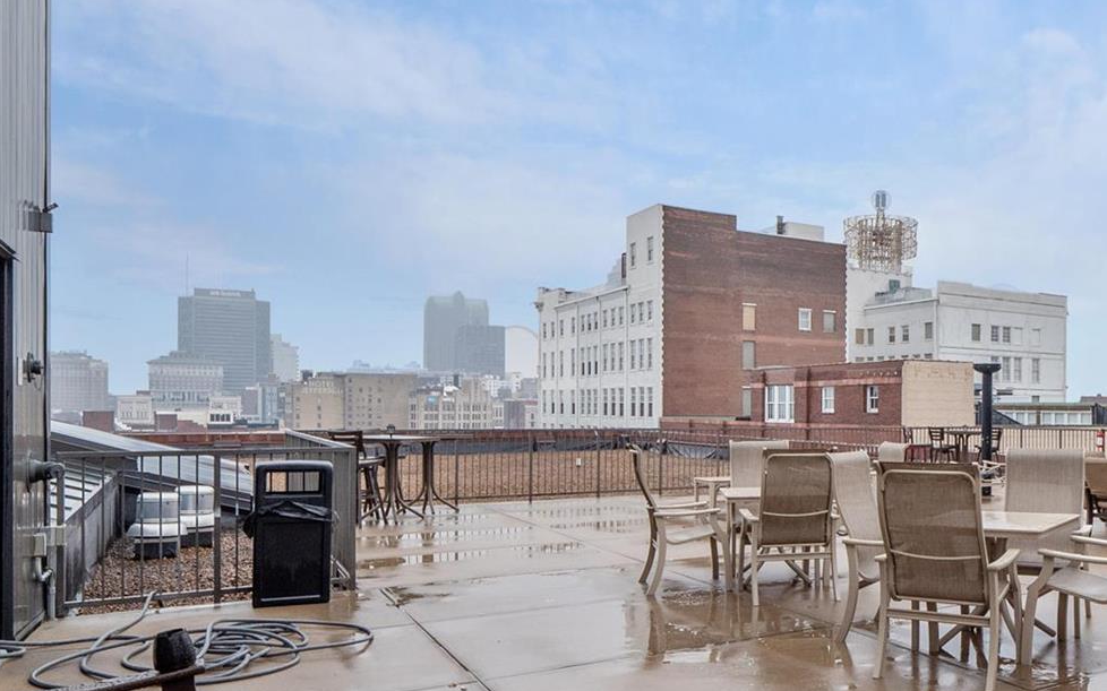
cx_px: 866
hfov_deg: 58.7
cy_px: 420
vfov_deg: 41.6
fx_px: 905
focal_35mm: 30
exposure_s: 1/60
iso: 400
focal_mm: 9
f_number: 8
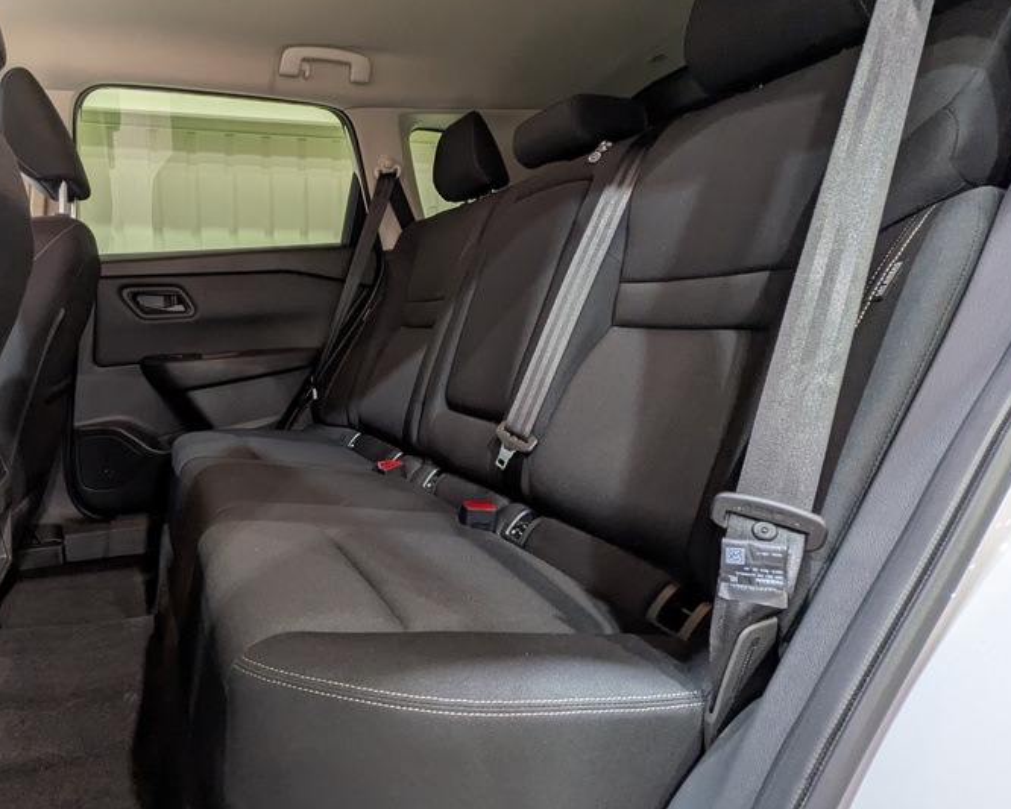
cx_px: 304
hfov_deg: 74.2
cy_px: 422
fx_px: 628
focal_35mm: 21
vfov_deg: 65.5
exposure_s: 1/25
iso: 72
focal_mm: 1.83
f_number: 2.2
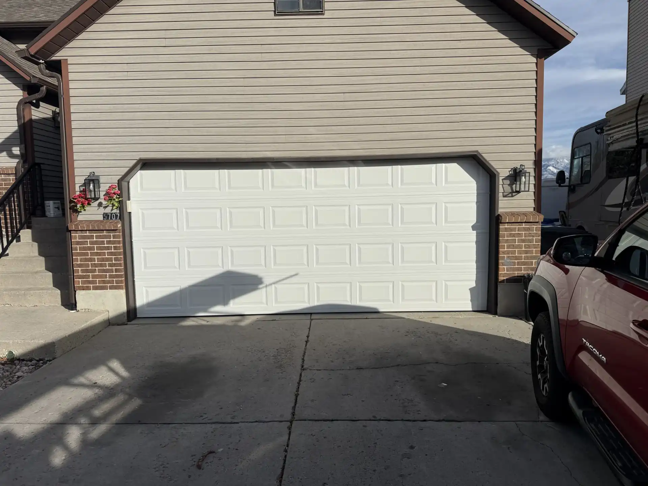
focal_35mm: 24
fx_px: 449
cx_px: 324
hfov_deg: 71.6
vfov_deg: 56.8
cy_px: 243
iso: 80
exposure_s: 1/9091
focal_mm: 6.76
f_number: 1.78
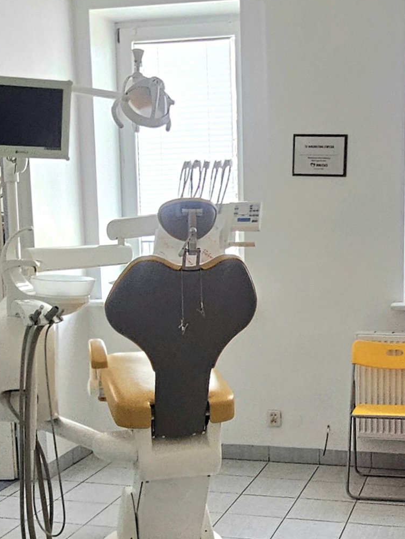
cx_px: 260
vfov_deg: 39.2
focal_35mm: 48
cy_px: 355
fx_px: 749
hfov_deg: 30.1
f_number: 2.2
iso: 100
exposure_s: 1/50
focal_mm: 2.2
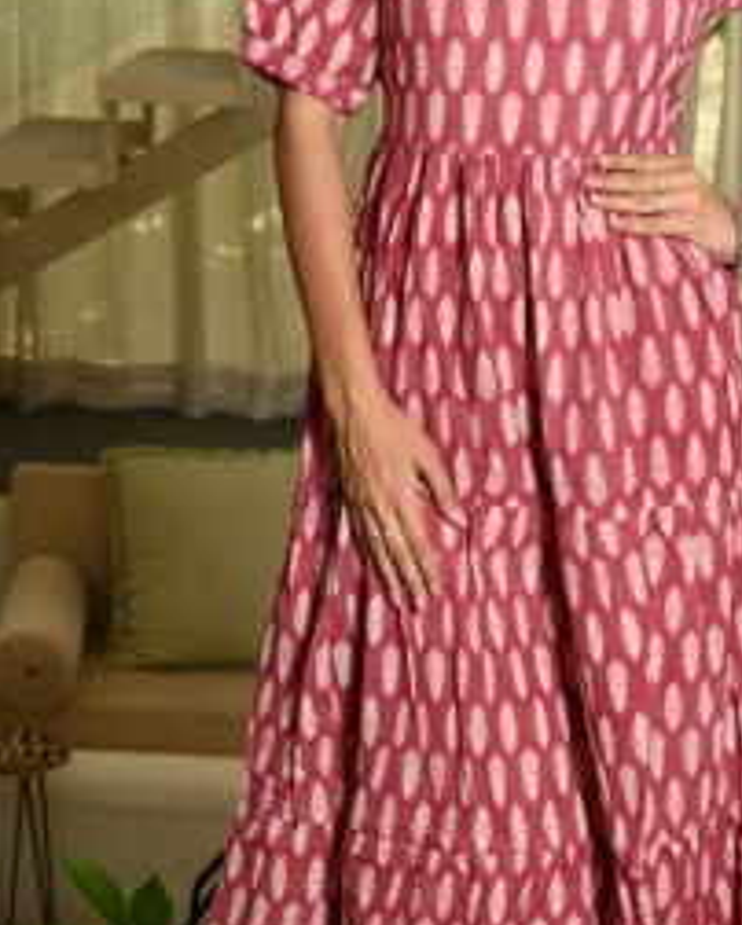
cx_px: 522
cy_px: 338
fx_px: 2961
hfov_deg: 14.2
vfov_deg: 17.7
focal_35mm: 108
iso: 640
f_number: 7.1
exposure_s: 1/160
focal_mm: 43
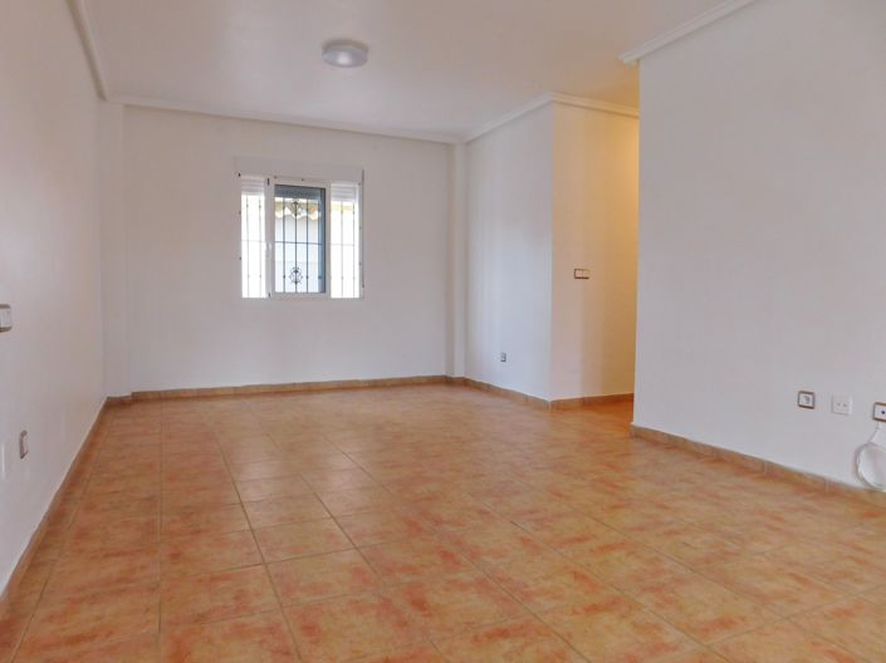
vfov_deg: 58.8
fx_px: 588
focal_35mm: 23
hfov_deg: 74.0
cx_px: 443
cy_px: 332
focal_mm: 4
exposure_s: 1/30
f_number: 3
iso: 160
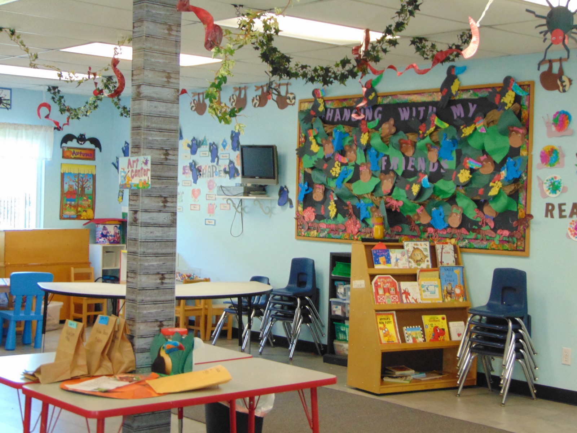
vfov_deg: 24.4
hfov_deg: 32.2
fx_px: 1000
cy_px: 216
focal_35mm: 60
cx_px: 288
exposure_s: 1/30
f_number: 3.6
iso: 320
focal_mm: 10.8
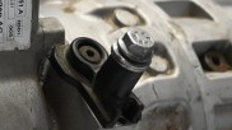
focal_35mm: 169
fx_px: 1042
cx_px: 70
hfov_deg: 12.7
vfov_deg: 7.1
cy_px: 89
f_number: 4.2
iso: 1000
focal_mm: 24.5
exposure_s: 1/125
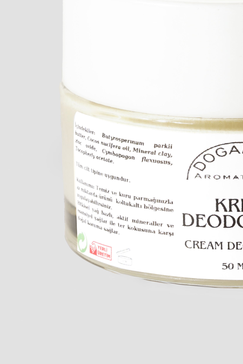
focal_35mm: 218
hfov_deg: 6.3
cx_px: 237
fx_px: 2207
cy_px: -15
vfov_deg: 9.4
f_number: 11
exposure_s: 1/160
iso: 100
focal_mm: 90
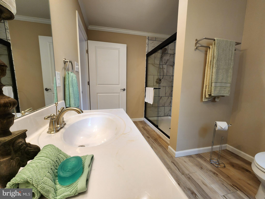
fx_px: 100
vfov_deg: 89.9
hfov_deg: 106.2
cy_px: 100
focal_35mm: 13
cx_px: 132
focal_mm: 2.2
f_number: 2.2
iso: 100
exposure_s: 1/60
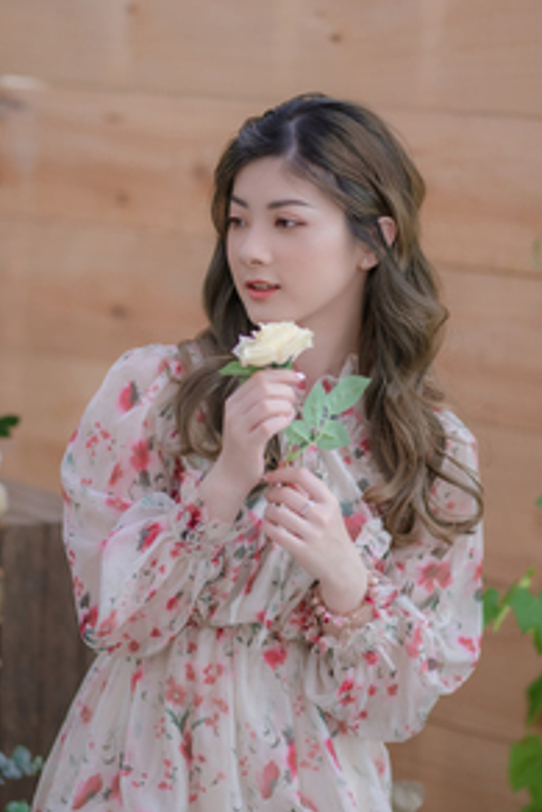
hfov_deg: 12.1
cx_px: 240
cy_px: 356
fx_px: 2549
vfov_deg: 18.1
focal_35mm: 113
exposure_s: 1/1000
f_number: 1.8
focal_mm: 85
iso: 100
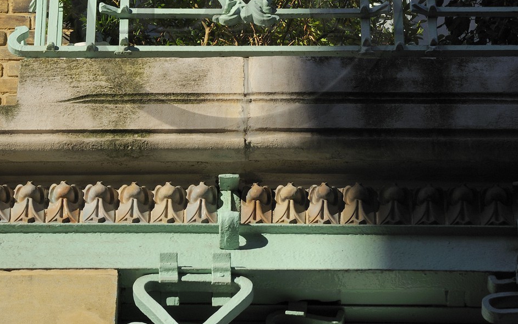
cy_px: -34
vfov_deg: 3.8
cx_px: 235
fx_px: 4885
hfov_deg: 6.1
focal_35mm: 346
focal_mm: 200
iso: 200
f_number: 13
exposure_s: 1/160
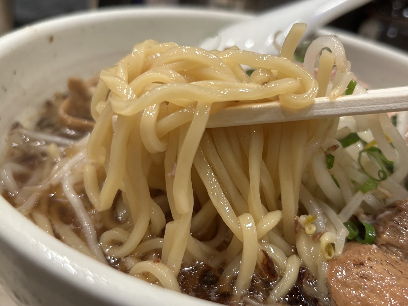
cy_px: 153
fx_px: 401
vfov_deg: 41.8
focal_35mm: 34
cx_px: 229
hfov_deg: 53.8
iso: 100
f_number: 1.5
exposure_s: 1/50
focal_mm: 5.7
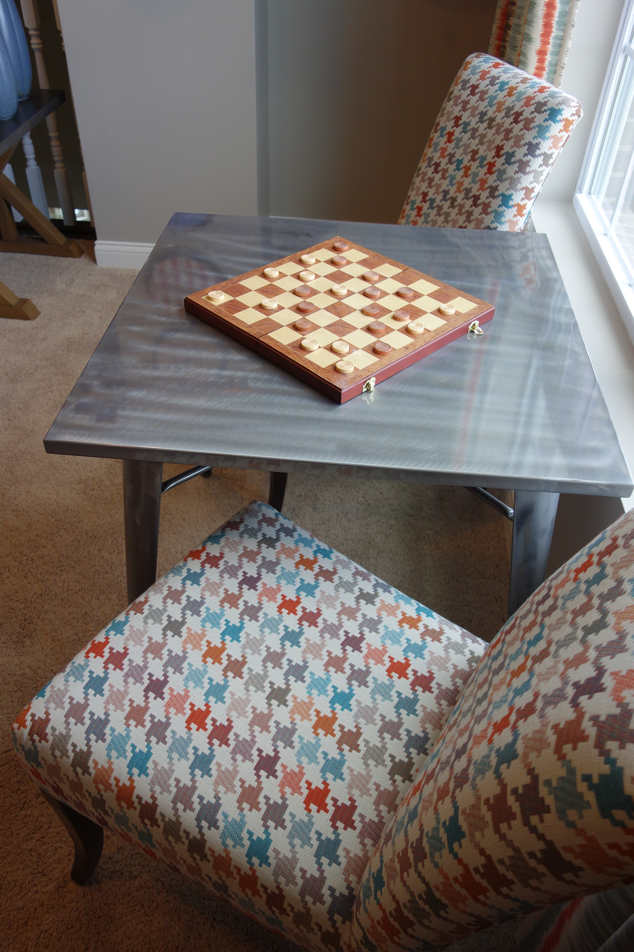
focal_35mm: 28
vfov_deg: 65.5
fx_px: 740
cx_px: 317
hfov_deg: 46.4
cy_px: 476
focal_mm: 10.4
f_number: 2.2
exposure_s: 1/100
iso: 125
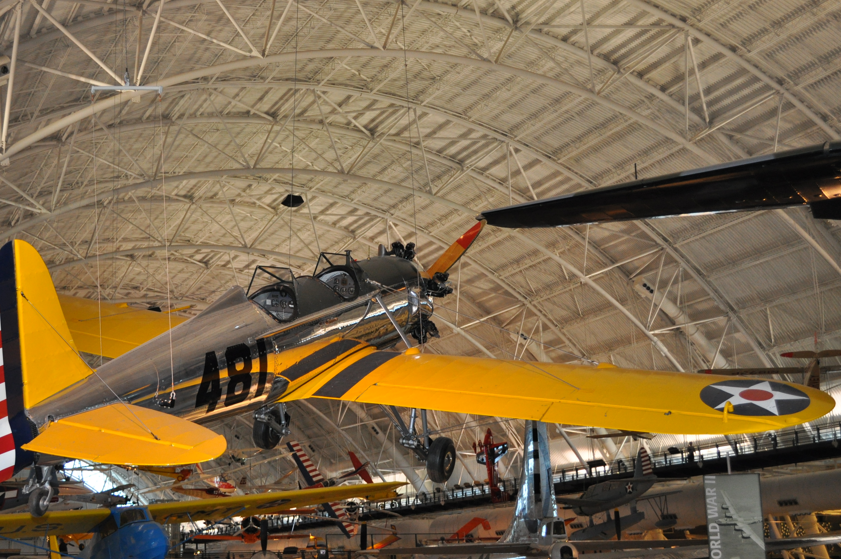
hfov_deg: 43.5
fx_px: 1050
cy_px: 313
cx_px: 345
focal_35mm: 45
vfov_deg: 29.8
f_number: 4
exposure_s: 1/60
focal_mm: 24
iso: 800
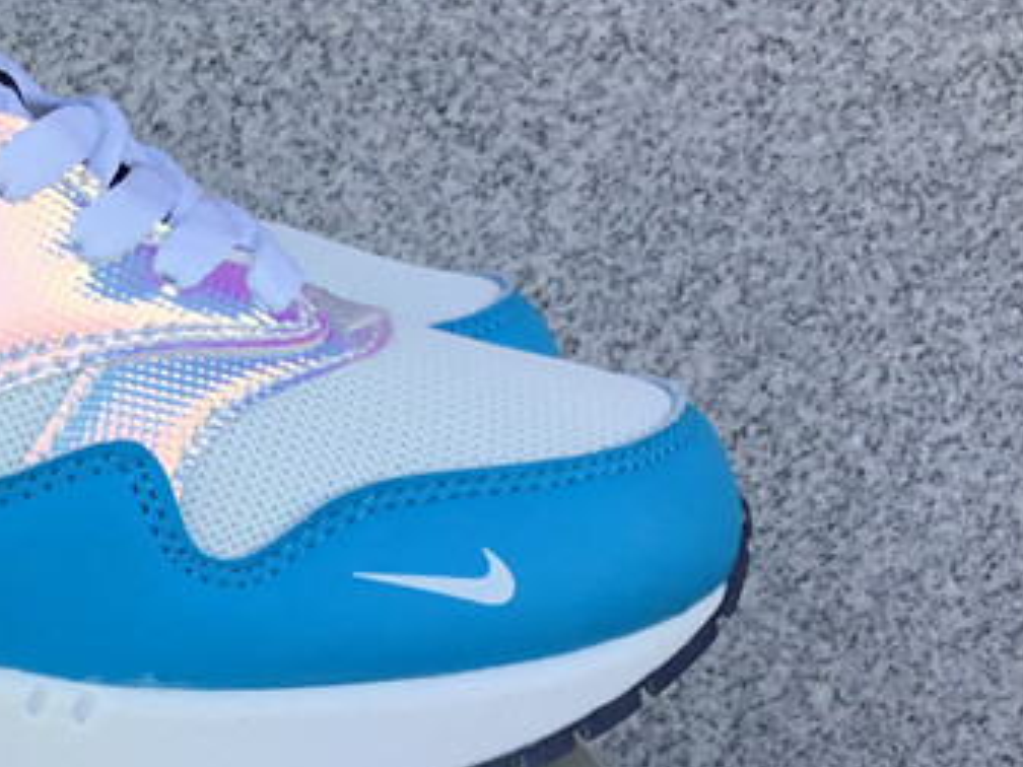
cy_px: 723
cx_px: -152
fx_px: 2453
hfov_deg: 22.0
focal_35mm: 83
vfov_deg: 17.5
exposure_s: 1/218
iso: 25
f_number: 2.4
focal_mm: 3.3
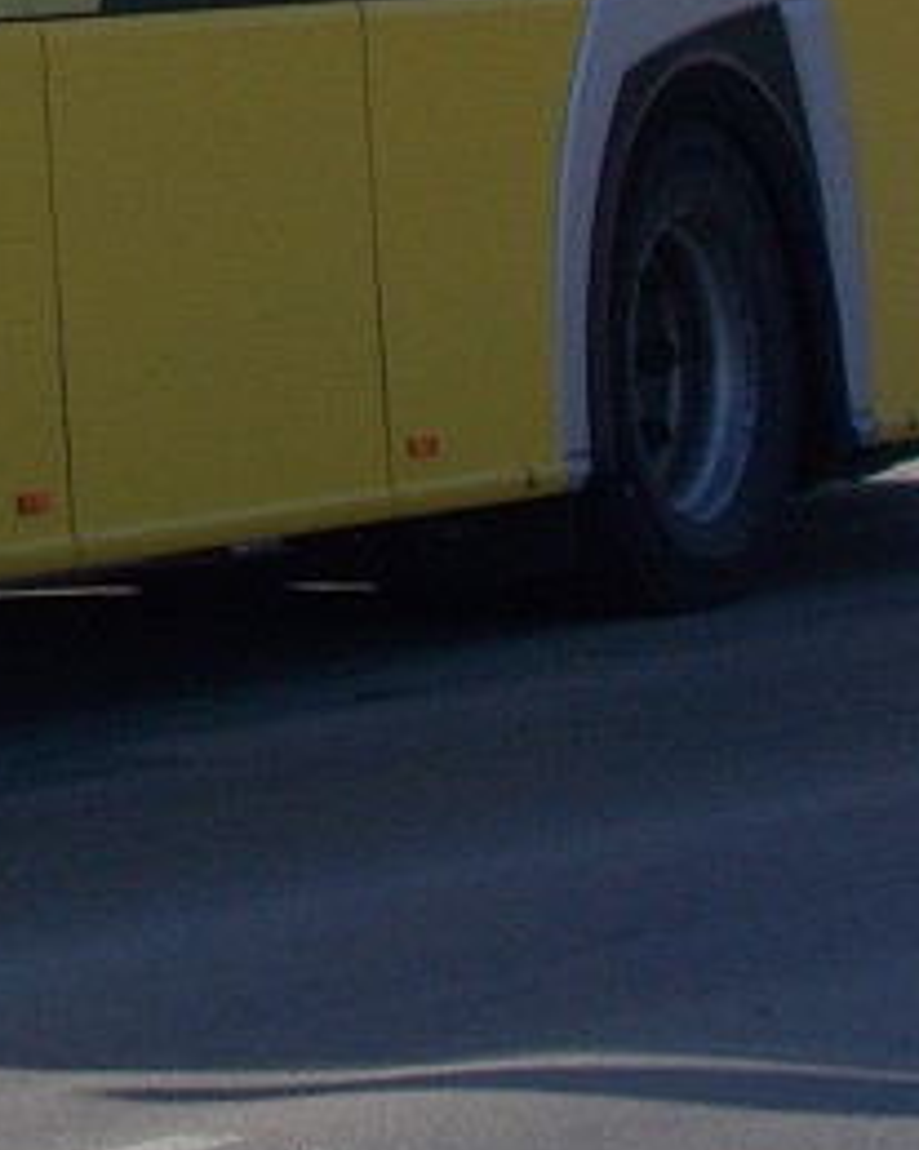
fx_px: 10988
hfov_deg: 4.7
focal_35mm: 323
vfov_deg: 5.9
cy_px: -997
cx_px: -950
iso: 80
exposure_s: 1/320
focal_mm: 11.8
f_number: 5.3
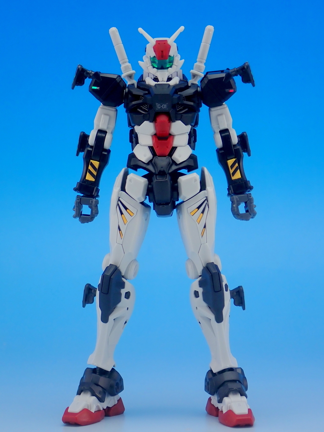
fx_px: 1173
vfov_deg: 20.9
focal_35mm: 94
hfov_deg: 15.7
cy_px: 216
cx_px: 162
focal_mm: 16.79
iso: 100
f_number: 4.7
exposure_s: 1/13
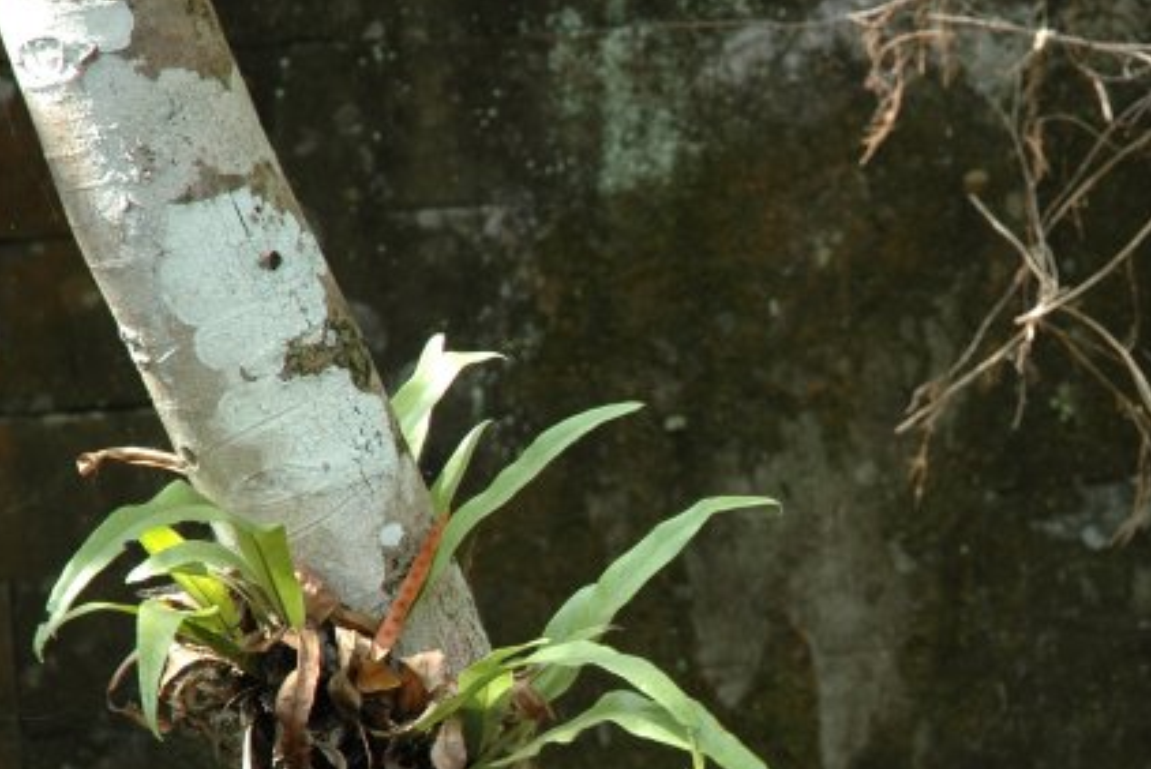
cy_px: 644
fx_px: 5727
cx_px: 960
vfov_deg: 7.7
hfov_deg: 11.4
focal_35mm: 179
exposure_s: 1/60
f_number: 4.5
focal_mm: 70
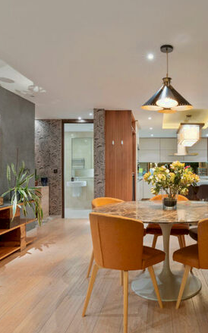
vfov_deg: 70.4
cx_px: 165
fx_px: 236
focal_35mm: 26
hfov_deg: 45.3
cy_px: 163
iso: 400
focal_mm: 16
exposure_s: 4
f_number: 11
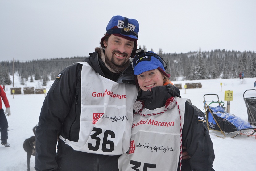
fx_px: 309
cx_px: 128
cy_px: 86
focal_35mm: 44
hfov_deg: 45.0
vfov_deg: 30.8
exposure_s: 1/125
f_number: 5.6
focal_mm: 29
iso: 280
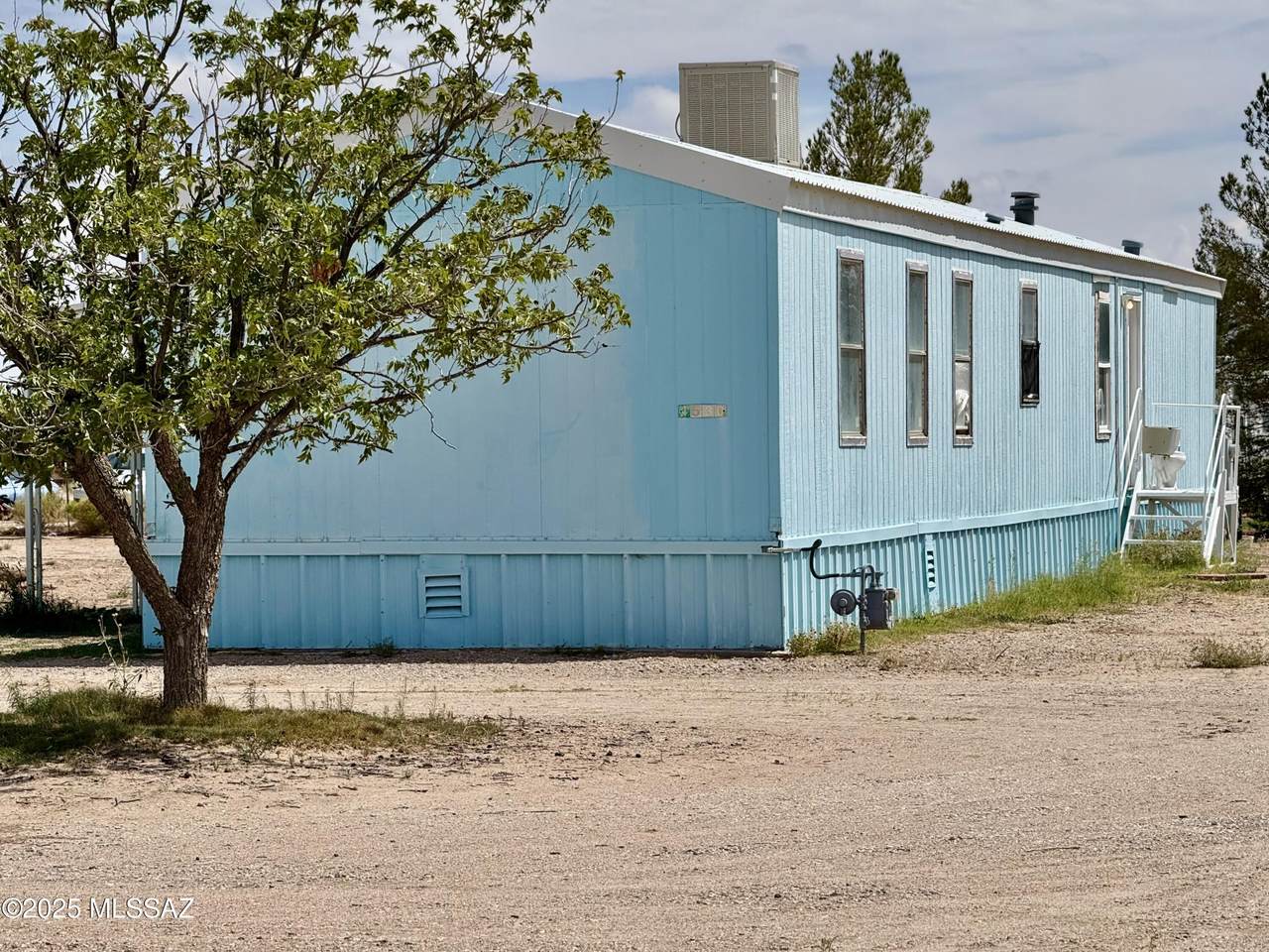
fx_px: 4399
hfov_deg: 16.4
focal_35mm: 120
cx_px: 634
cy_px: 476
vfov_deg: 12.3
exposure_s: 1/3195
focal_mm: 15.66
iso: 50
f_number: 2.8
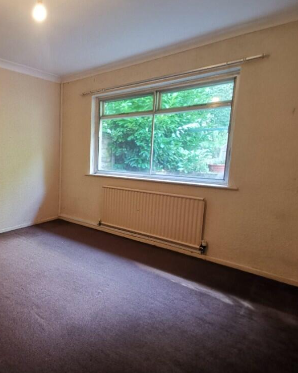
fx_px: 254
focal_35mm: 23
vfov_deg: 72.6
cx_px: 42
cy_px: 185
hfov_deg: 54.7
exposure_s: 1/33.3
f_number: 2.2
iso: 800
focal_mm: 2.26
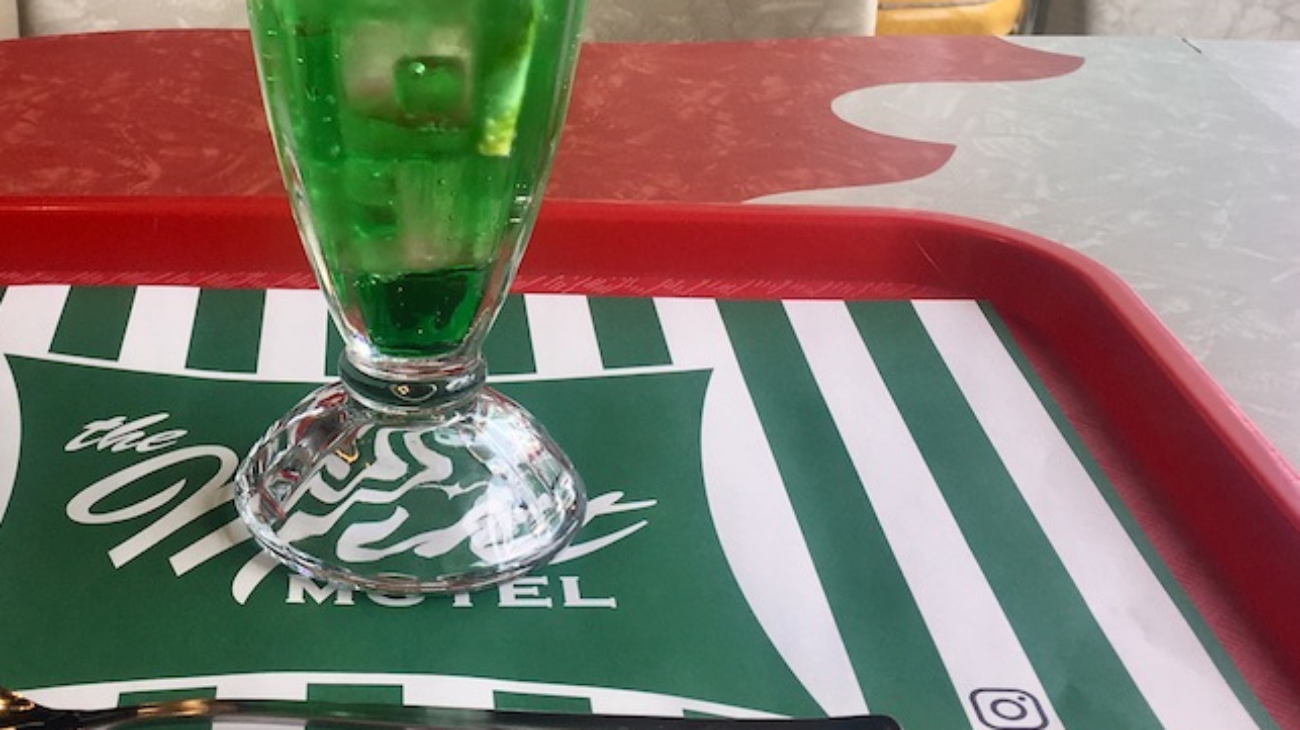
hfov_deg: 35.0
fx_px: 2033
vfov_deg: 19.8
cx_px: 394
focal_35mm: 59
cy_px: 18
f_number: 2.2
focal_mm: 4.15
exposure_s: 1/260
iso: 25
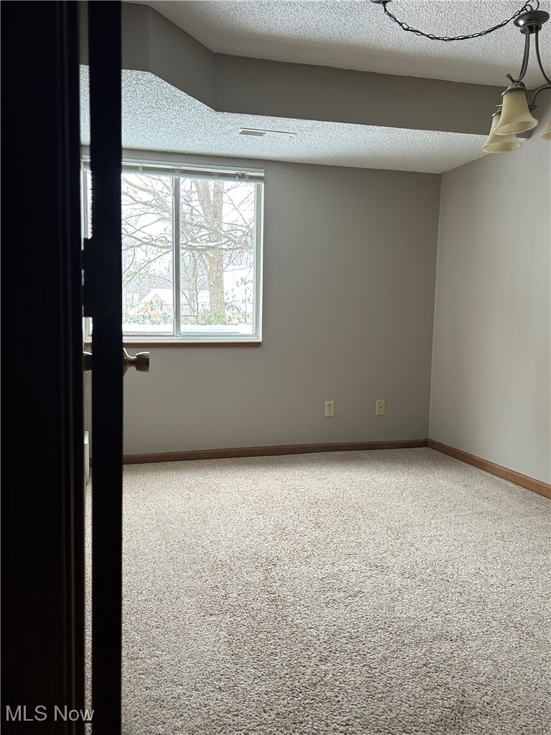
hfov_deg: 53.1
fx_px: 552
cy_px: 368
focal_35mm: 26
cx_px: 276
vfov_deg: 67.3
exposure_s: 1/121
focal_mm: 5.7
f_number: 1.5
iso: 64
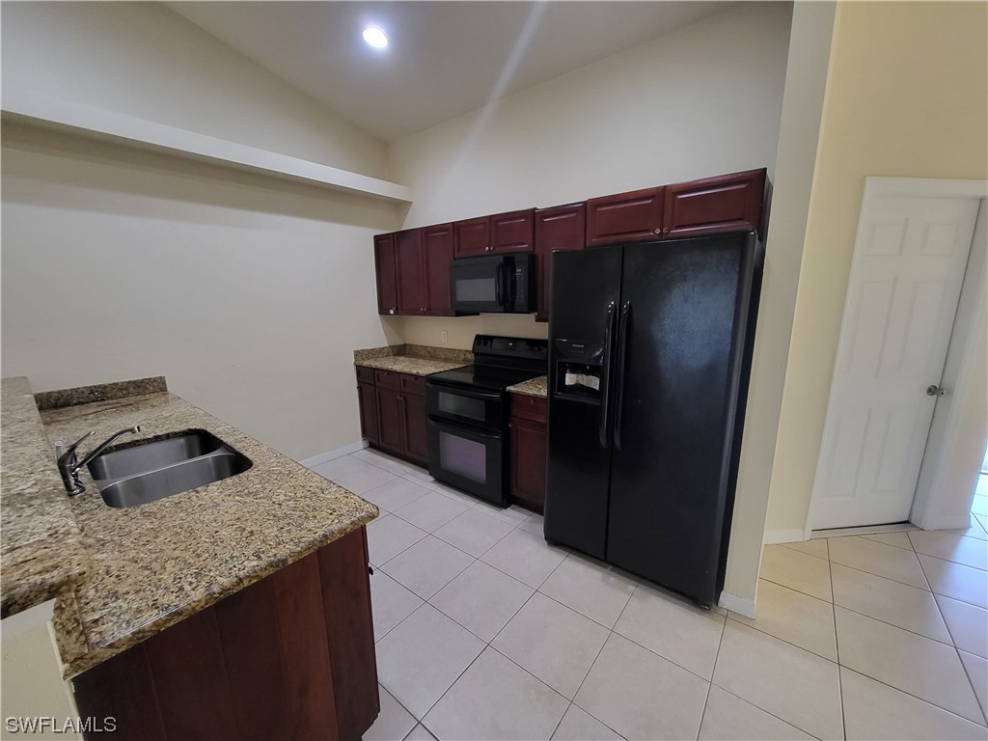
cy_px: 370
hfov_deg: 106.2
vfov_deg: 89.9
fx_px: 371
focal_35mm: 13
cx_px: 494
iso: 320
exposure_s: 1/40
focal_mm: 1.74
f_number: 2.2
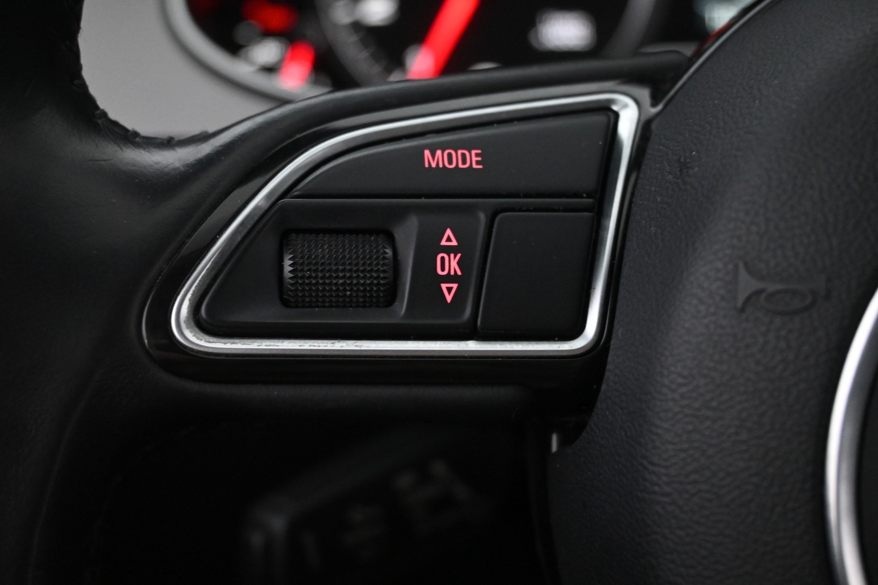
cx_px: 439
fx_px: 1189
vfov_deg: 27.7
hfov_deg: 40.5
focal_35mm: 49
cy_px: 292
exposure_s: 1/50
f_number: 5
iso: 4500
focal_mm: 32.5
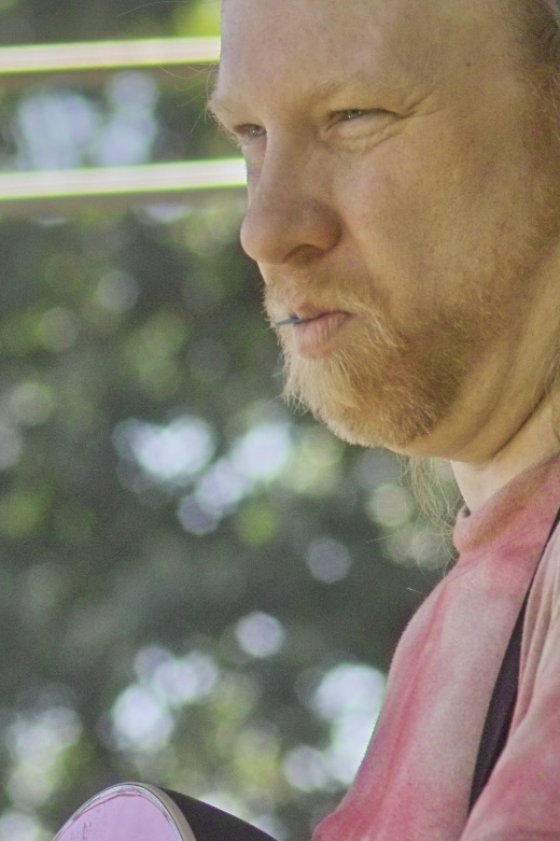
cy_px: 902
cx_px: 186
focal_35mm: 520
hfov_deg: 2.6
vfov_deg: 4.0
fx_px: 12143
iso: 200
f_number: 4.5
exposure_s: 1/250
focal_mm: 105
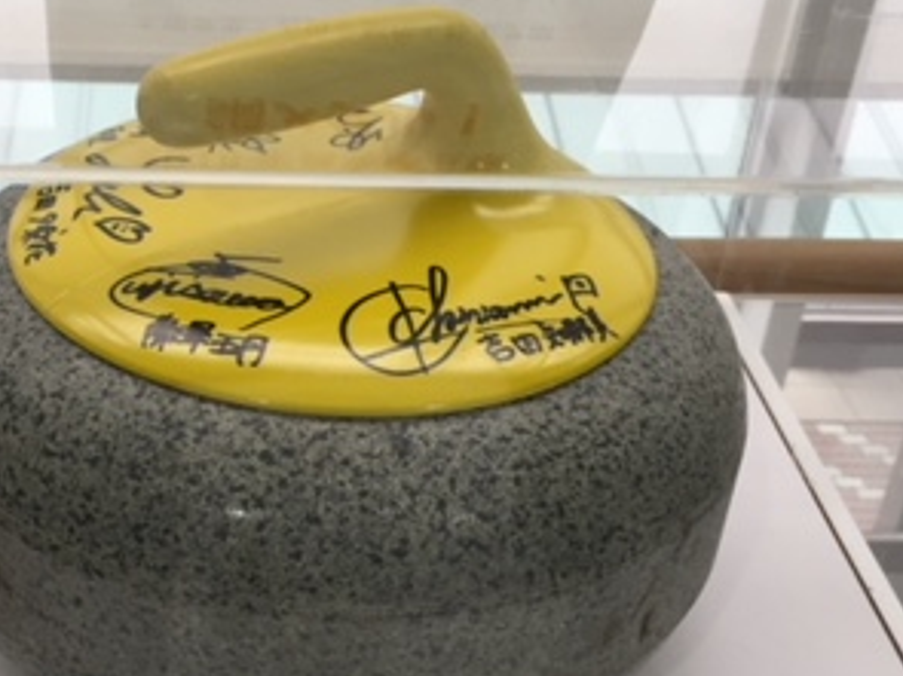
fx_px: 1643
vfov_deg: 22.9
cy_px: 563
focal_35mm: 63
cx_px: 285
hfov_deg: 30.5
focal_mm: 4.15
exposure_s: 1/40
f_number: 2.2
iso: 32
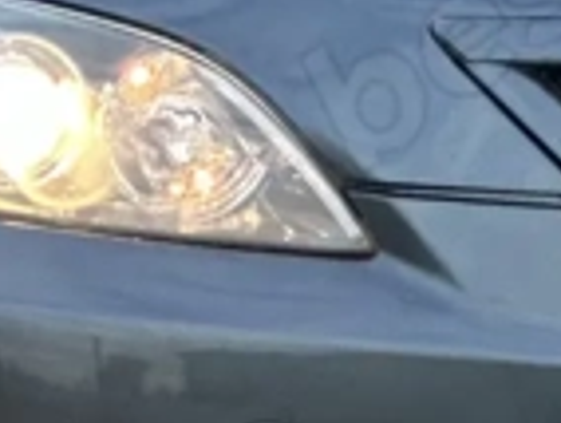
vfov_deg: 2.7
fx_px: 8799
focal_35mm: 542
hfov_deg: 3.7
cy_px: -71
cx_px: 387
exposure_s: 1/121
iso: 200
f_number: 2.8
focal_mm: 9
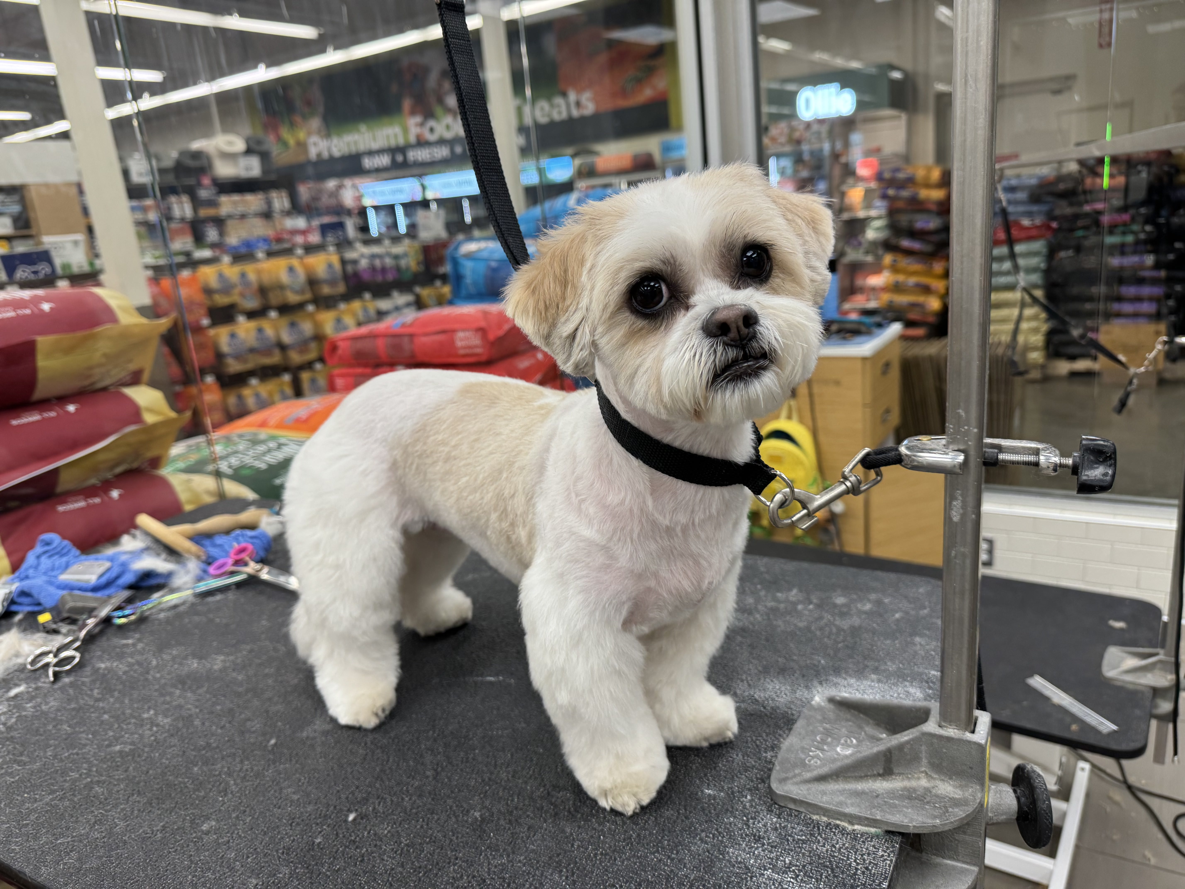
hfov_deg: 71.6
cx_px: 592
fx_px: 822
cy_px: 444
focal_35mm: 24
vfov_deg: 56.8
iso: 125
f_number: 1.78
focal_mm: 6.76
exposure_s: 1/120
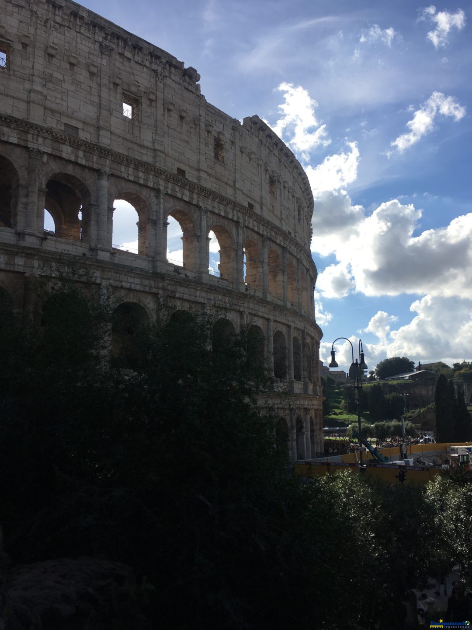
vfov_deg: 61.7
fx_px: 527
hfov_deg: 48.2
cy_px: 315
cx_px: 236
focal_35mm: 29
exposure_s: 1/2262
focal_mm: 4.15
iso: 25
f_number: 2.2
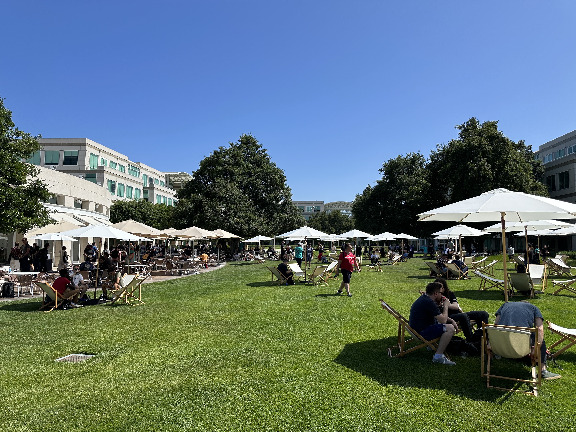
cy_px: 216
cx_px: 288
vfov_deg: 56.8
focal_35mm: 24
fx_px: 399
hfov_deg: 71.6
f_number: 1.78
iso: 80
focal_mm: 6.86
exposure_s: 1/5525
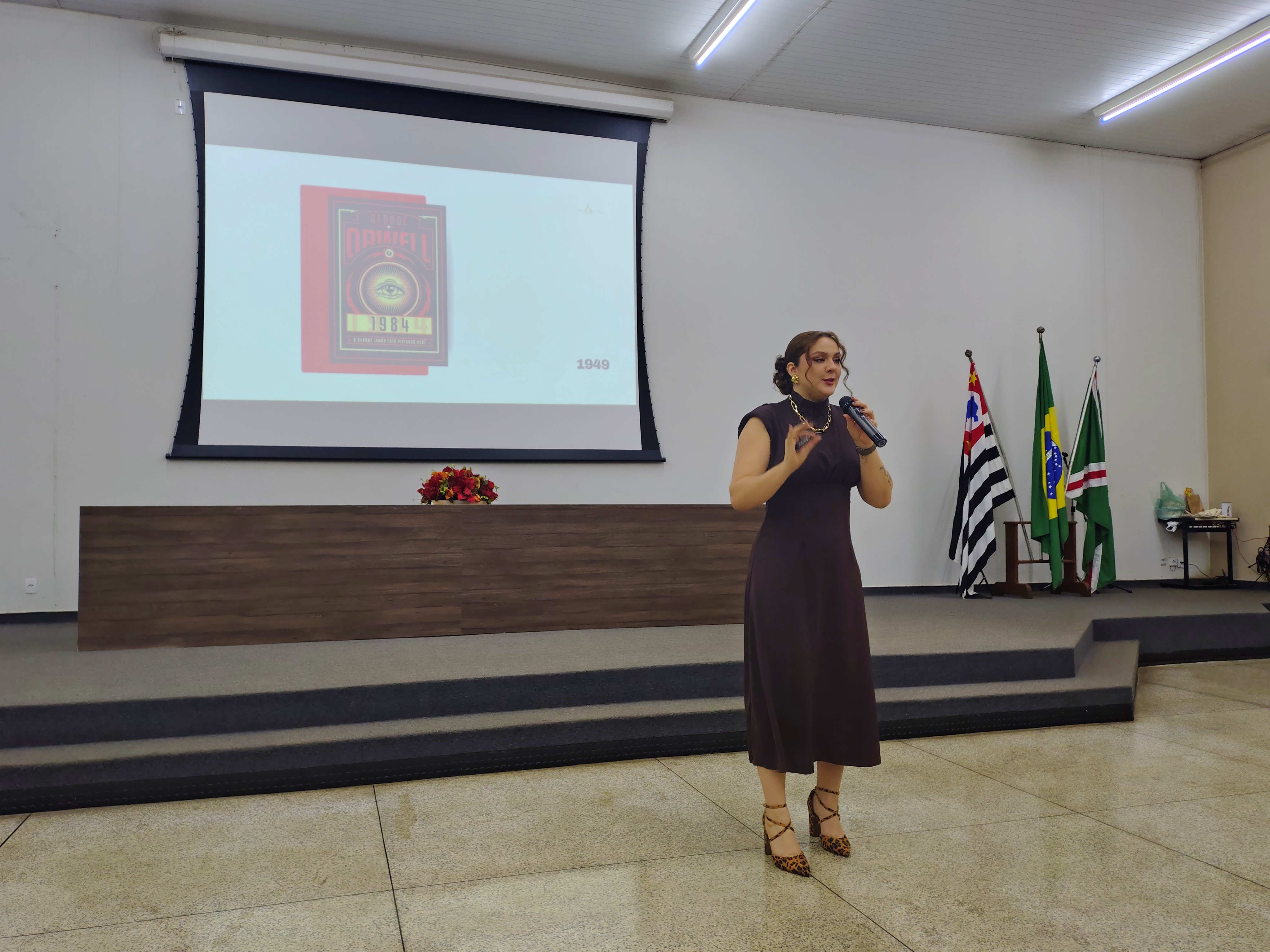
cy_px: 476
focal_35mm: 25
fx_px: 917
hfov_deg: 69.4
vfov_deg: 54.9
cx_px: 635
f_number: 1.7
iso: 628
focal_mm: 4.71
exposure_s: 1/60
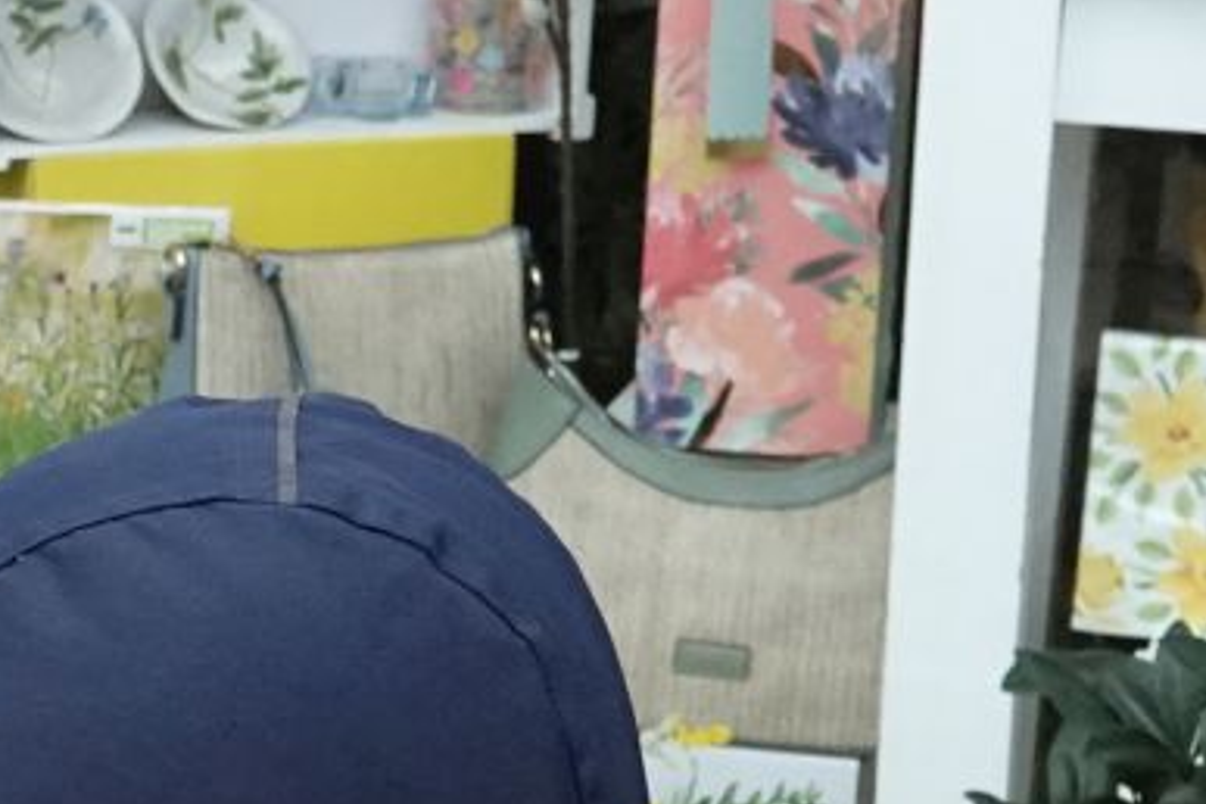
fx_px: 7101
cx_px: -661
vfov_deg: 6.4
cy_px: 974
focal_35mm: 212
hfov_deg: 9.4
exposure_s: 1/1000
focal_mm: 15.17
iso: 1250
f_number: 3.2
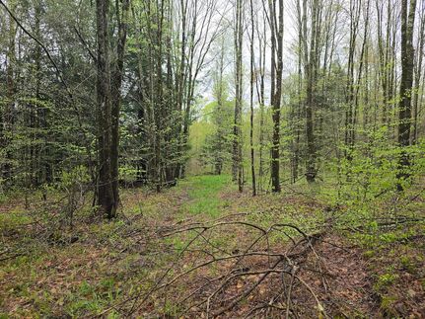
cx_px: 212
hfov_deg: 73.9
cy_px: 160
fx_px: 282
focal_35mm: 23
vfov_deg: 58.9
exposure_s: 1/180
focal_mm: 6.3
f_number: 1.7
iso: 32
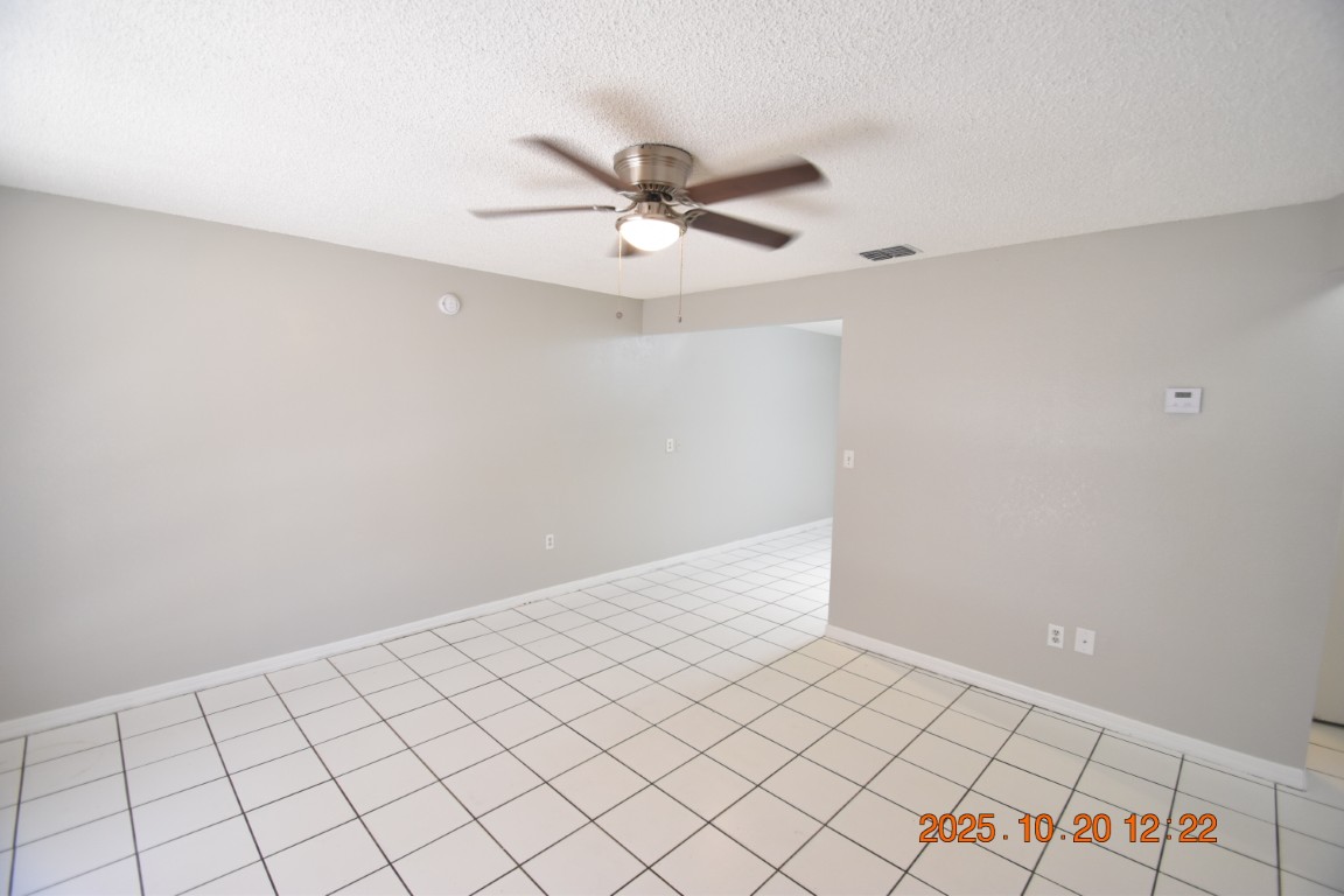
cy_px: 448
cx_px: 672
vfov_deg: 77.3
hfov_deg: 100.4
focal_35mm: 15
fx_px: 560
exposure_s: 1/60
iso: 800
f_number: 3.5
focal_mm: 10
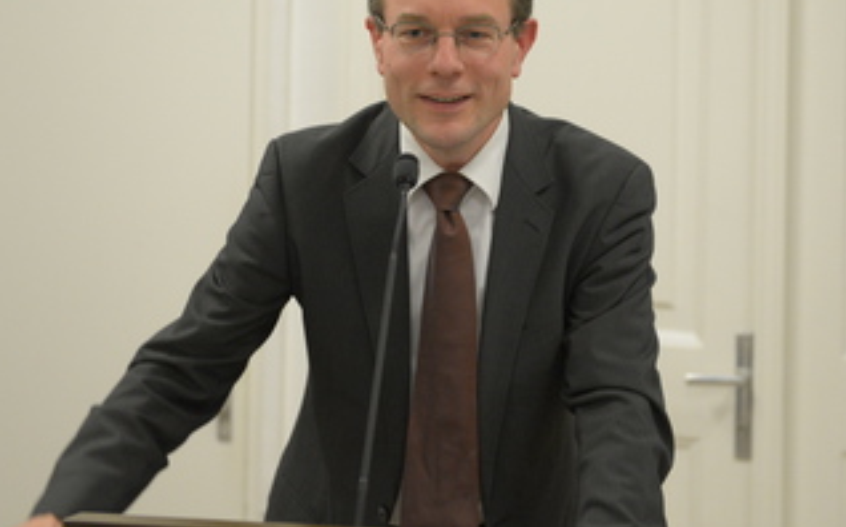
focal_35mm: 101
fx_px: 2326
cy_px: 174
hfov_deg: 20.6
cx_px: 490
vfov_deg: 12.9
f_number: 3.5
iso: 5000
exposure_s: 1/125
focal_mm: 70
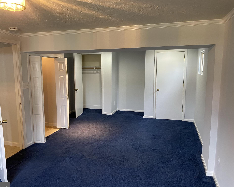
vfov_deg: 51.5
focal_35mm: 28
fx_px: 194
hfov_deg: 62.1
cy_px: 95
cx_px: 107
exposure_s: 1/60
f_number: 1.8
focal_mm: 4.25
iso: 200
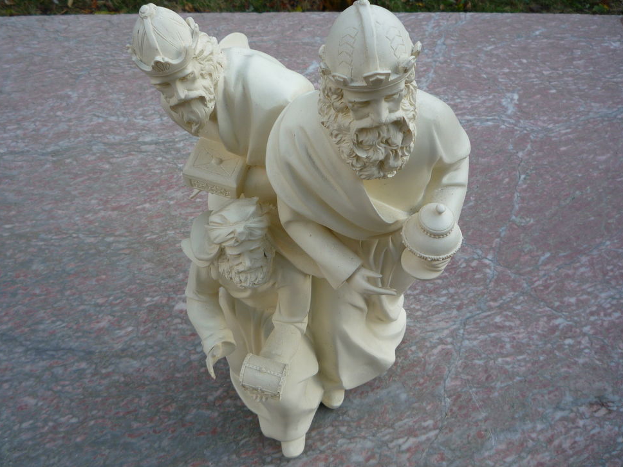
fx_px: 558
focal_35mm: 31
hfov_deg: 58.3
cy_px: 231
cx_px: 304
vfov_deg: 45.4
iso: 100
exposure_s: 1/100
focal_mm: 5.2
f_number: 4
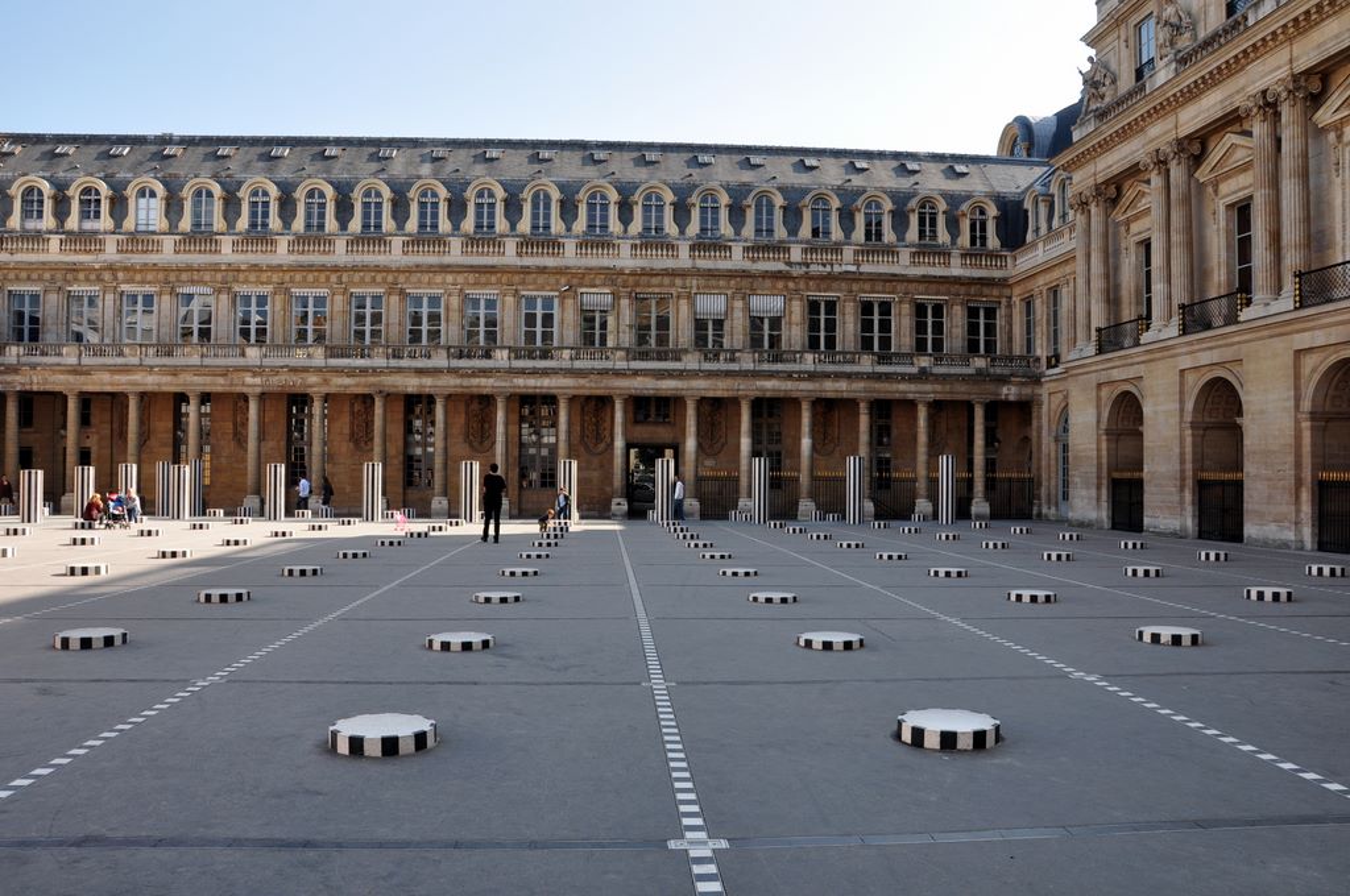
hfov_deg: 67.4
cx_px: 675
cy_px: 448
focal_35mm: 27
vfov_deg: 47.8
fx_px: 1011
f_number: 9
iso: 200
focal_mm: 18
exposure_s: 1/160
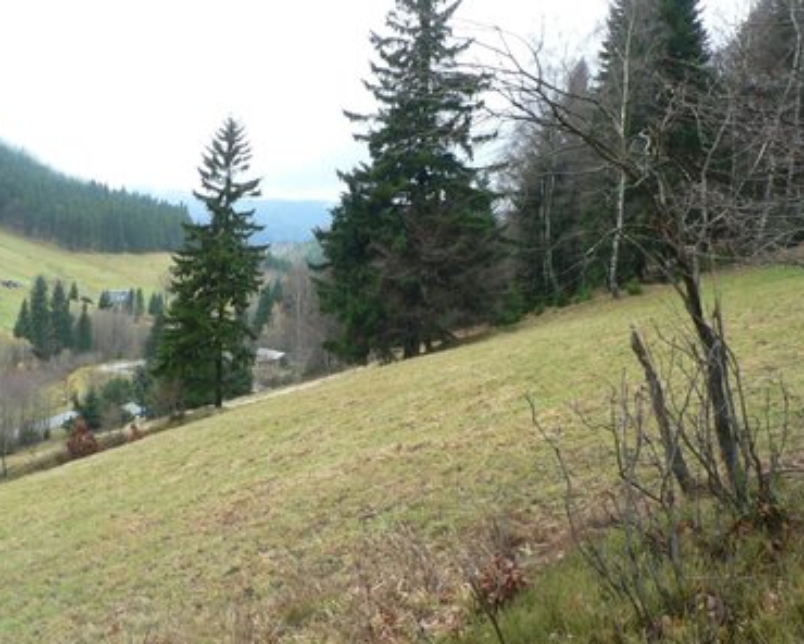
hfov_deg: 47.9
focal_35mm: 38
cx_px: 389
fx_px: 904
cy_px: 324
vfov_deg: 39.2
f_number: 3.2
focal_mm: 6
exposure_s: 1/25
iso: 80
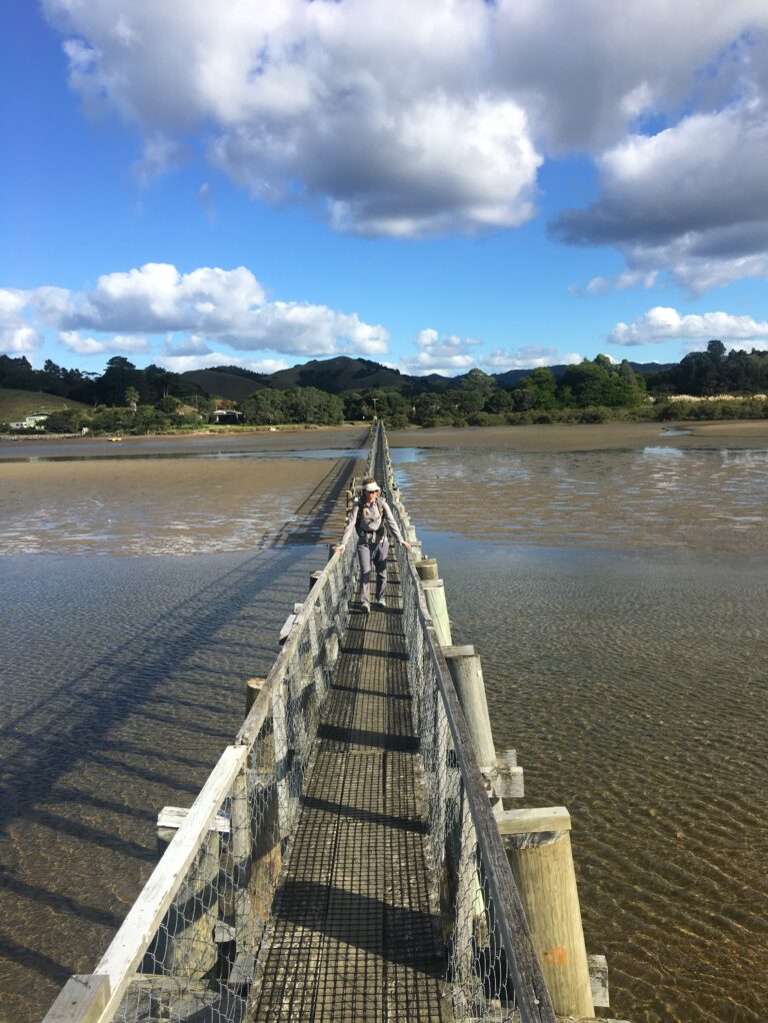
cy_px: 512
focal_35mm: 29
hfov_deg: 48.2
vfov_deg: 61.7
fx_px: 858
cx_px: 384
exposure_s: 1/1479
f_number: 2.2
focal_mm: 4.15
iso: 25
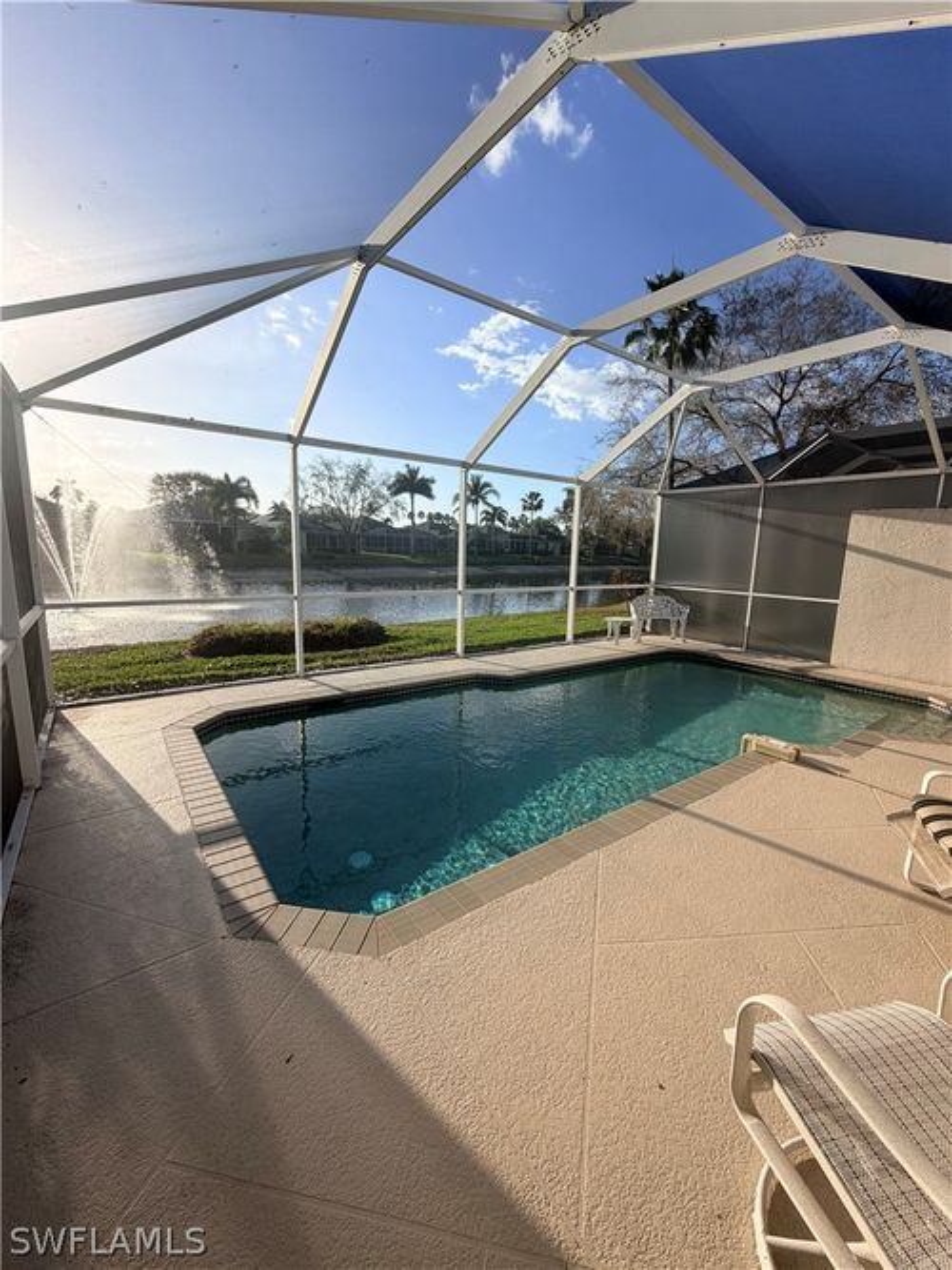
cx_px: 476
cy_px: 635
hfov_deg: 85.7
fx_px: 514
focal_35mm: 14
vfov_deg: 102.1
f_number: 2.2
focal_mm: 2.22
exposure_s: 1/770
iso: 32
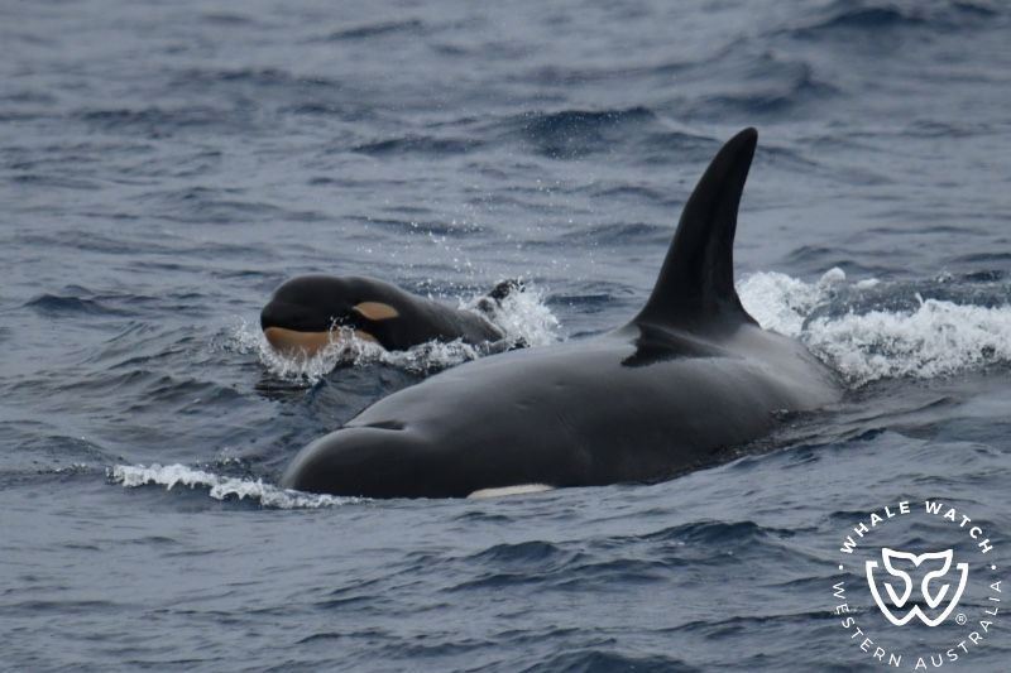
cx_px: 506
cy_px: 336
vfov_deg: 2.3
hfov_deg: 3.4
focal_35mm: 600
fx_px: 16845
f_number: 6.3
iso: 1250
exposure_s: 1/8000
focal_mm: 600
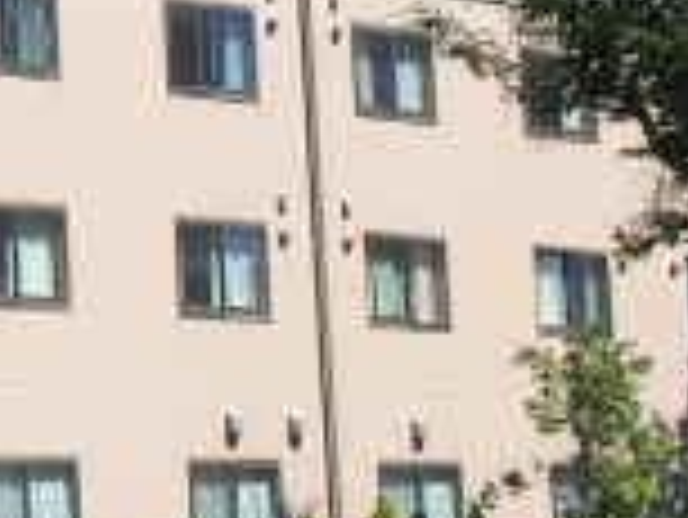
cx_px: -279
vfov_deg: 11.0
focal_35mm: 135
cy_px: 203
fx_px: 2685
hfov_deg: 13.9
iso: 32
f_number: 2.2
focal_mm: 4.15
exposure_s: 1/1464
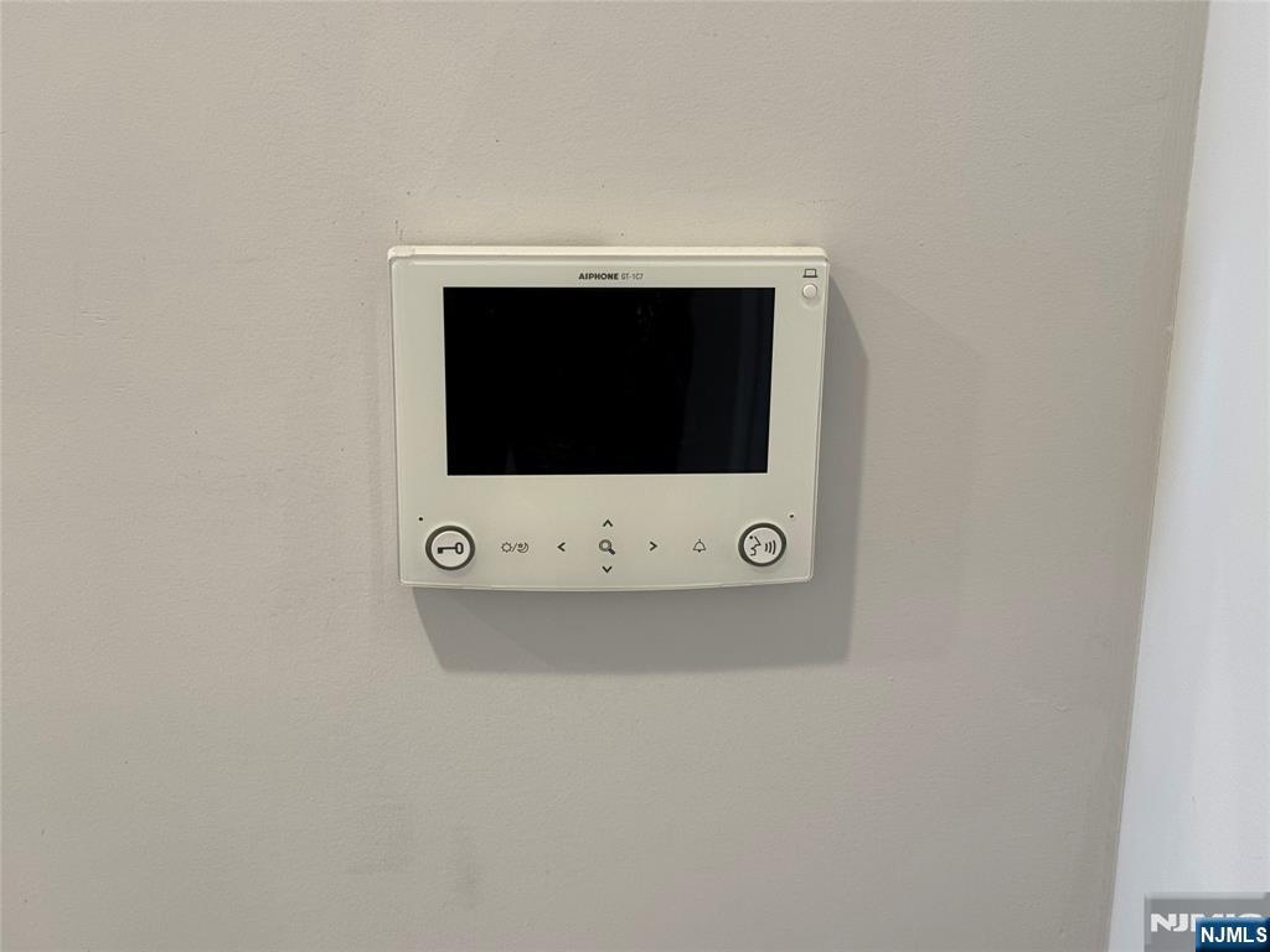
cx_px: 635
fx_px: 1761
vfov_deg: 30.3
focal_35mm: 48
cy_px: 476
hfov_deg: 39.7
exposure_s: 1/60
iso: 100
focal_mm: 6.76
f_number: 1.78
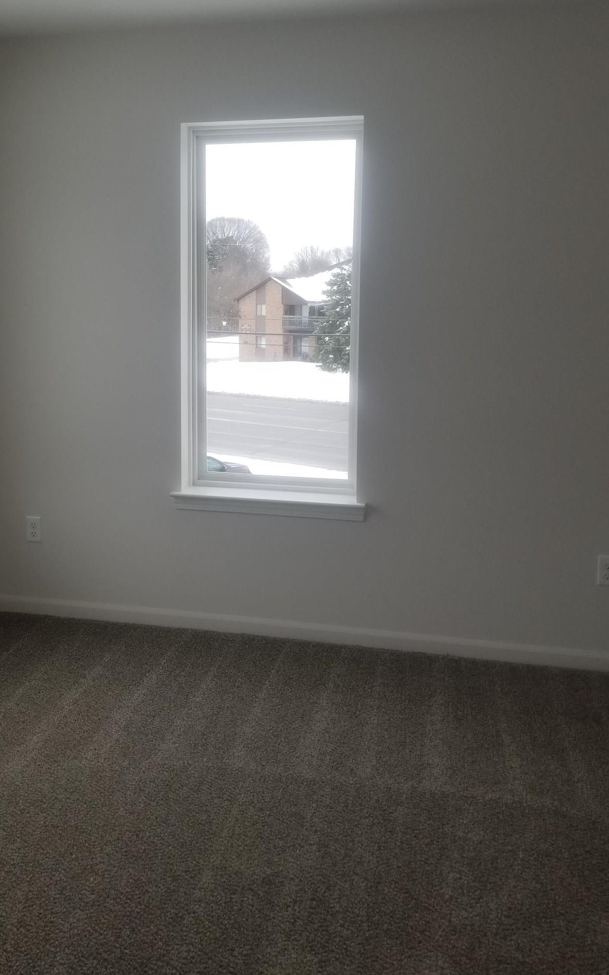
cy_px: 406
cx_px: 225
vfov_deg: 56.4
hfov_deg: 37.0
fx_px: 903
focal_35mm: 34
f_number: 1.7
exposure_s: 1/356
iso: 50
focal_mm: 4.25
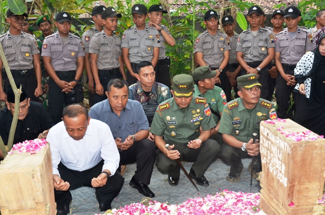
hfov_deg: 46.5
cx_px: 162
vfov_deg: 31.8
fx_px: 378
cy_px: 108
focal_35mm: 42
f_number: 7.1
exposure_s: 1/80
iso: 400
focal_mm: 28
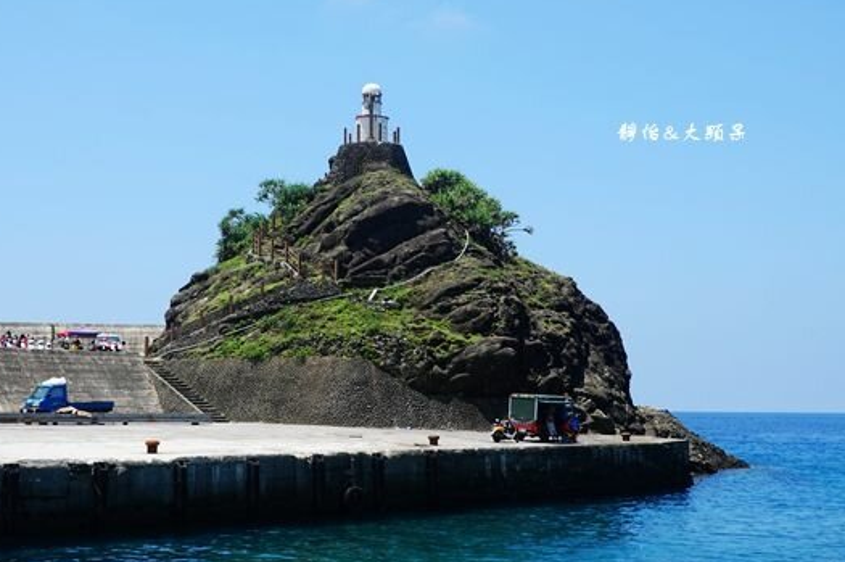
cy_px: 250
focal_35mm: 57
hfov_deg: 35.0
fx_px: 1337
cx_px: 370
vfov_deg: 23.7
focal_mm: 17.19
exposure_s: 1/500
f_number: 5.6
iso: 125
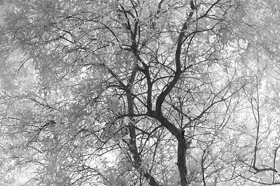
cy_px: 293
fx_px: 964
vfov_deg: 10.6
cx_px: 133
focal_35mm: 124
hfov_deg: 16.5
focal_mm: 14
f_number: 6.3
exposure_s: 1/100
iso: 200
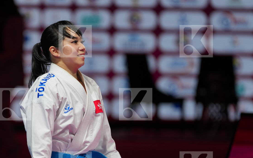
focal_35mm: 442
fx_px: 3048
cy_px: 104
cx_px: 75
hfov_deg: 4.8
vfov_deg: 3.0
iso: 200
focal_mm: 200
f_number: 2.8
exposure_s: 1/500
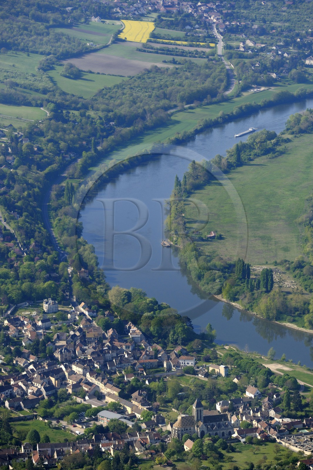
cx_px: 156
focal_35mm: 140
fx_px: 1826
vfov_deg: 14.7
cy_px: 235
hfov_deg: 9.8
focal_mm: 140
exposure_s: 1/1600
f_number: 4
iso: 400
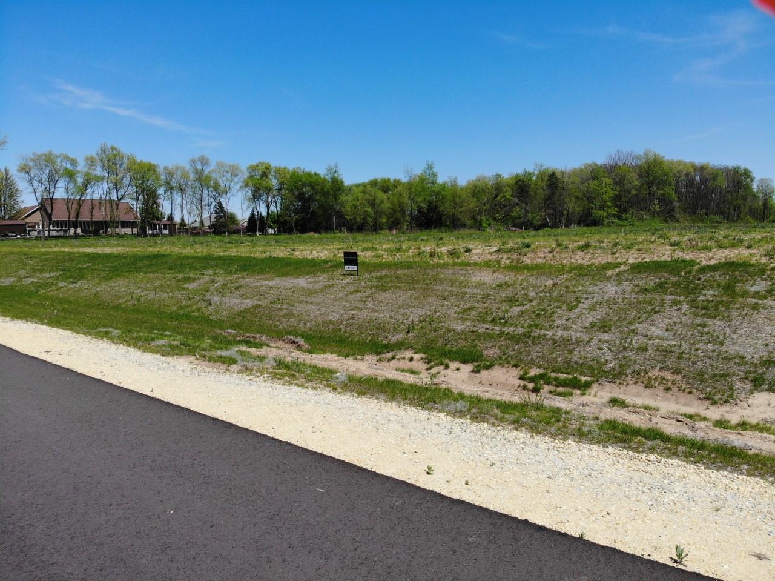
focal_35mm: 24
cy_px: 290
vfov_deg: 56.8
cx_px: 388
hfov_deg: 71.6
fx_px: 537
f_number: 2.8
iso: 100
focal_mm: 4.5
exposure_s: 1/1272
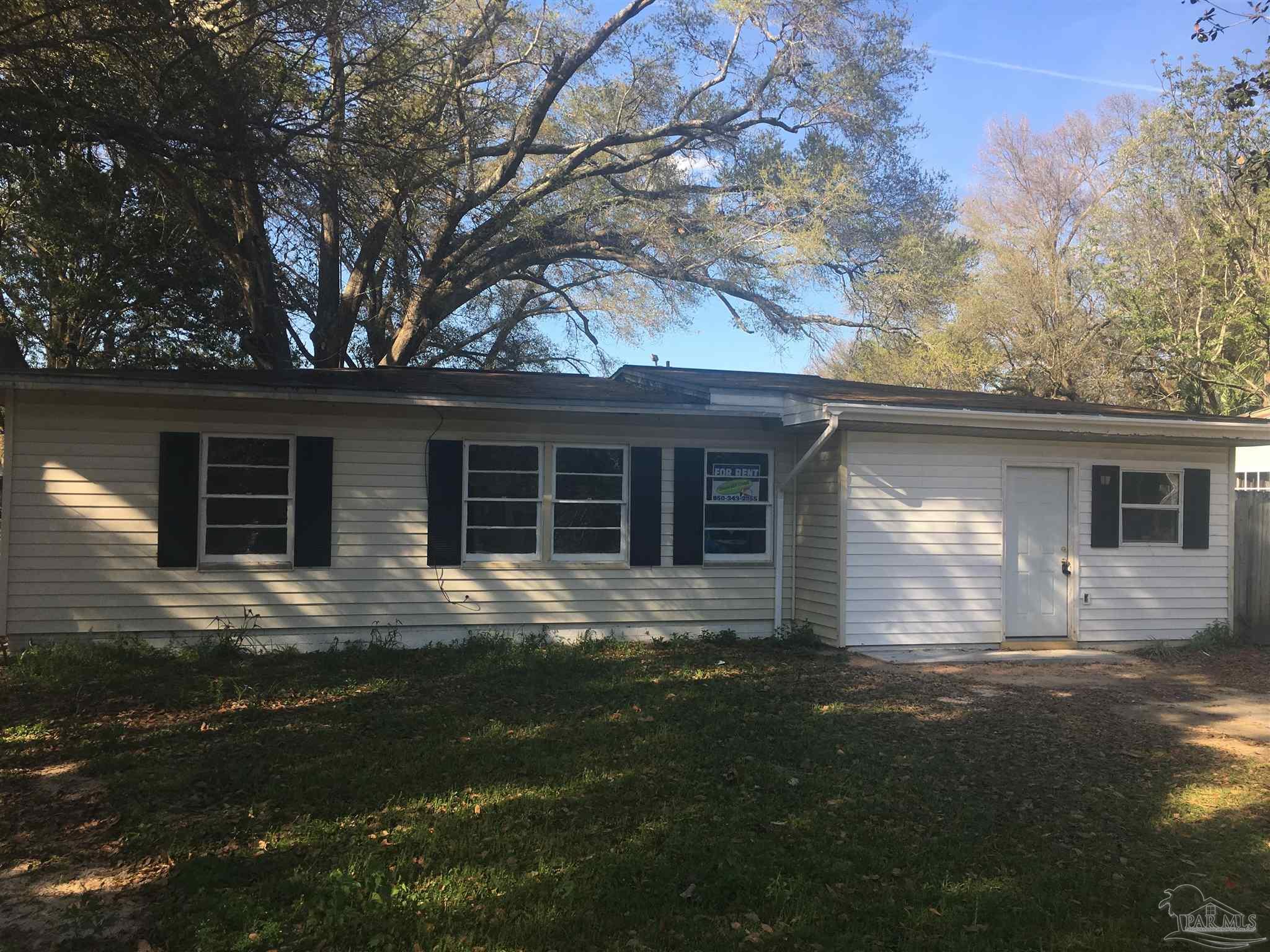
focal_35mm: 29
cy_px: 476
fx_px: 1064
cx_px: 635
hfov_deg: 61.7
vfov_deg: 48.2
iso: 25
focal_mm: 4.15
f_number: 2.2
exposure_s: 1/496
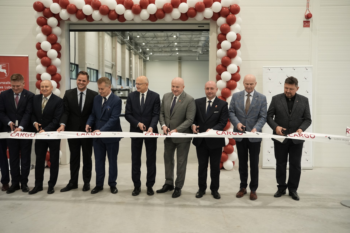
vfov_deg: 37.9
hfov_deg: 54.4
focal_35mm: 35
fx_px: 340
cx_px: 175
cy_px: 116
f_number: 2.8
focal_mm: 35
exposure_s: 1/320
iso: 2000
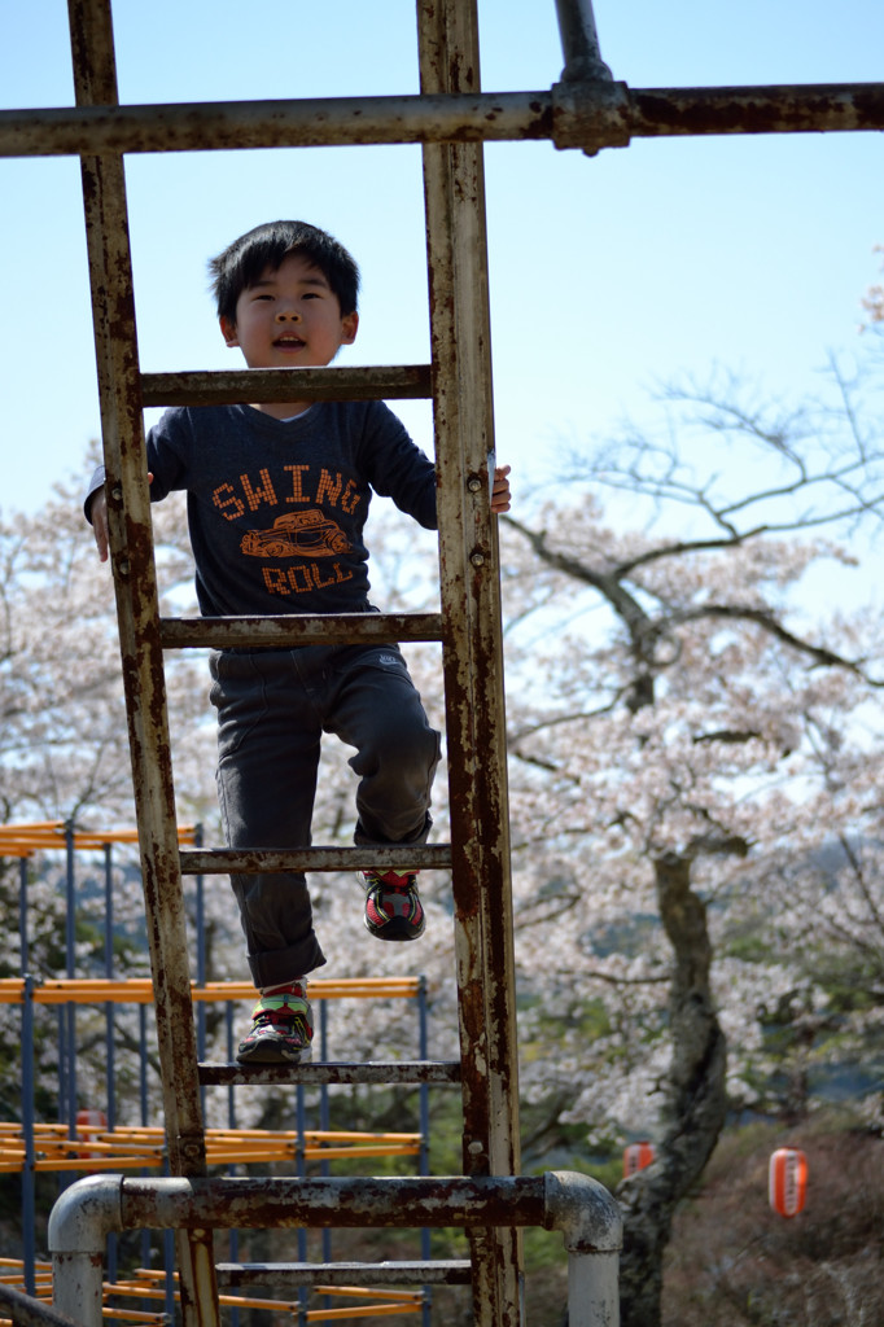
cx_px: 442
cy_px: 664
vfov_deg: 24.6
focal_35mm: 82
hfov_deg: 16.5
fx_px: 3041
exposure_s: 1/2500
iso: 400
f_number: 4
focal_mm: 55
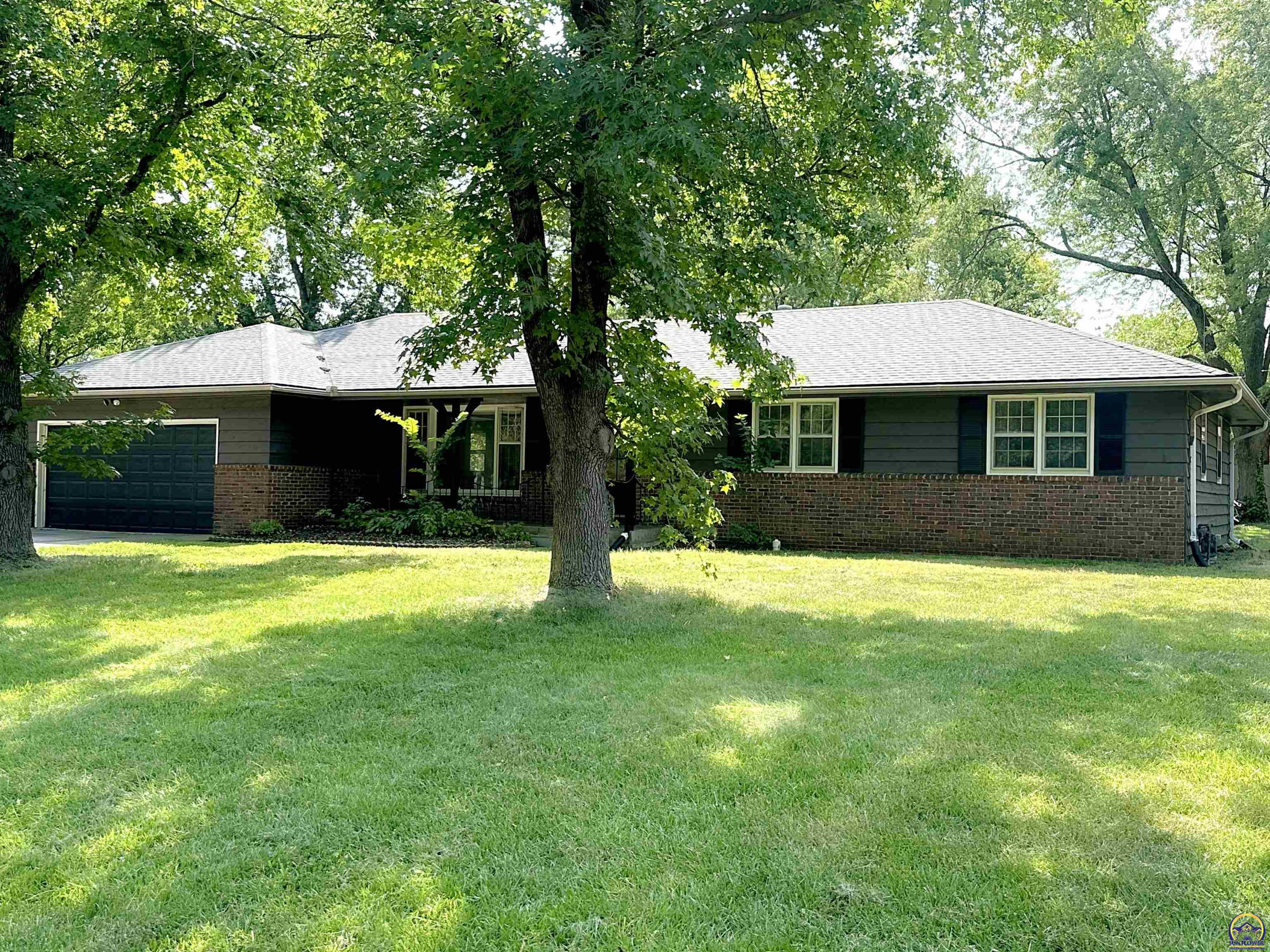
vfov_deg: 40.7
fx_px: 1284
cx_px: 635
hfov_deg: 52.6
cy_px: 476
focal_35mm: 35
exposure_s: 1/935
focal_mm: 6.86
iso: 80
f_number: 1.78
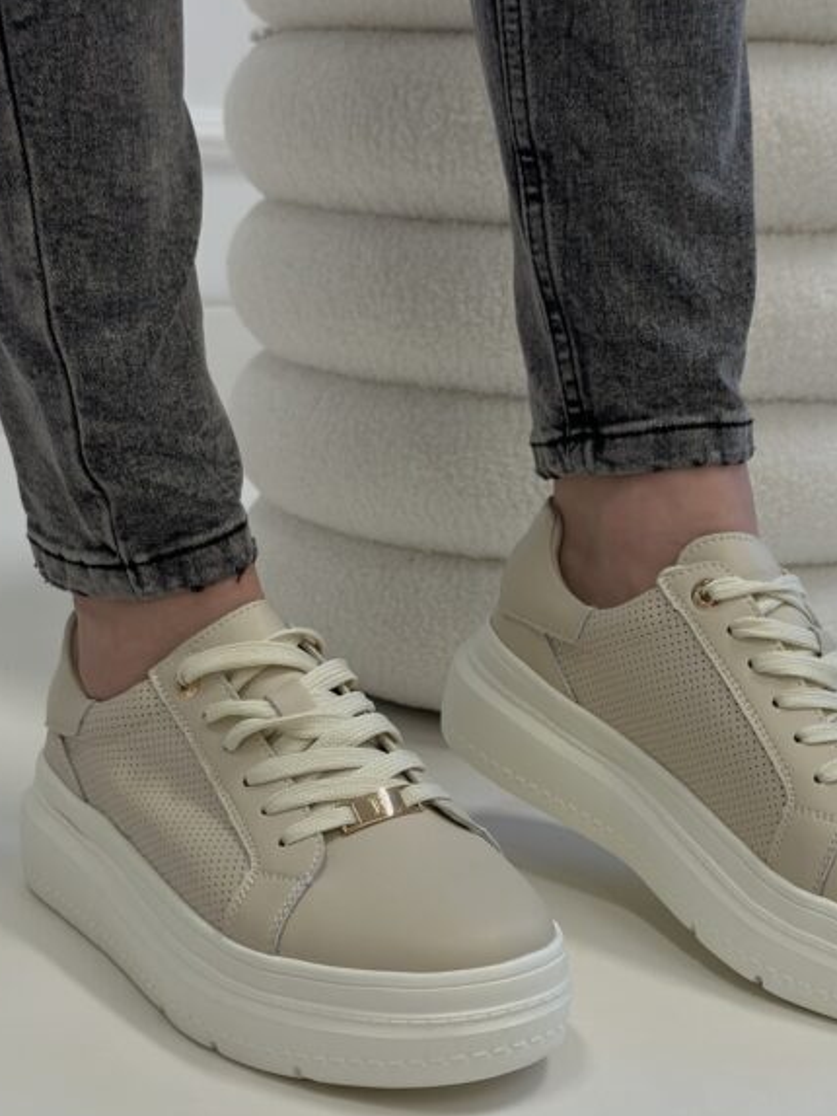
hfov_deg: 21.9
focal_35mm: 67
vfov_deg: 28.8
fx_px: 2159
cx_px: 524
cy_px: 732
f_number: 1.78
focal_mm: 6.86
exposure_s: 1/100
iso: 80
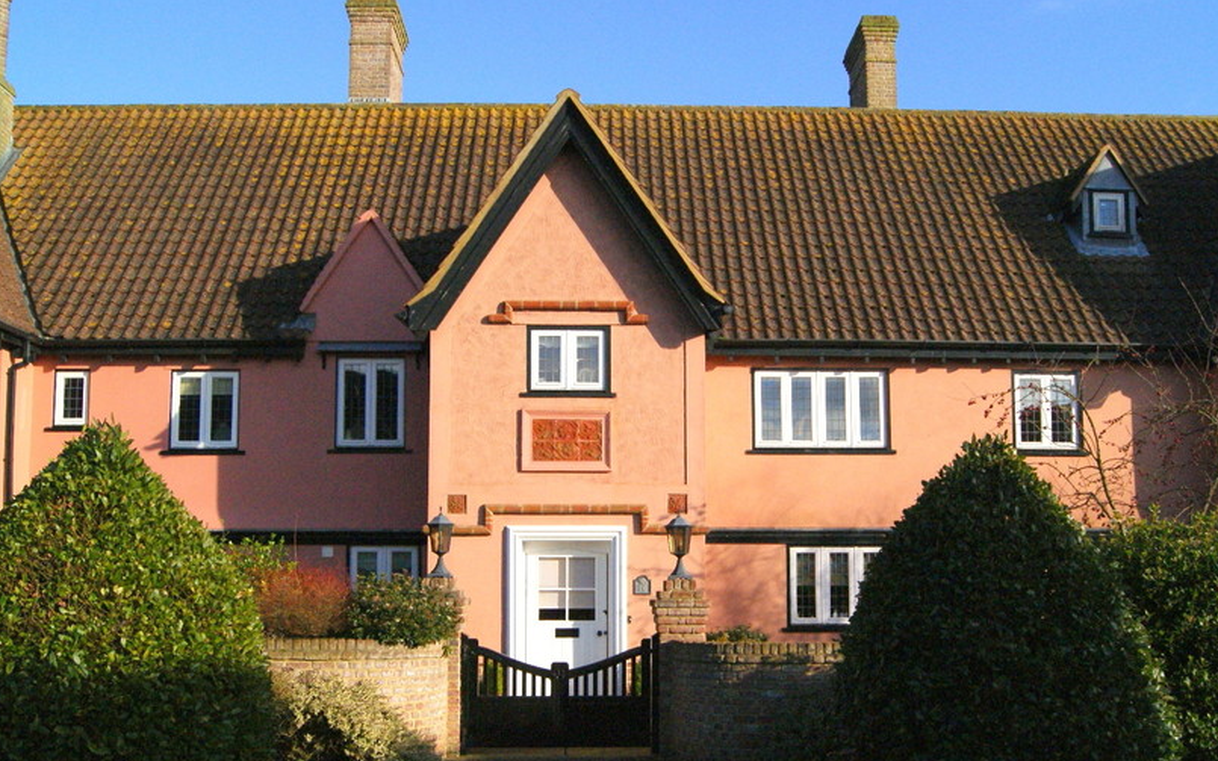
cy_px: 467
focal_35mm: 35
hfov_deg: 55.3
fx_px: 1162
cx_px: 654
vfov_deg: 36.1
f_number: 7.1
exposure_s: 1/4000
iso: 800
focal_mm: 18
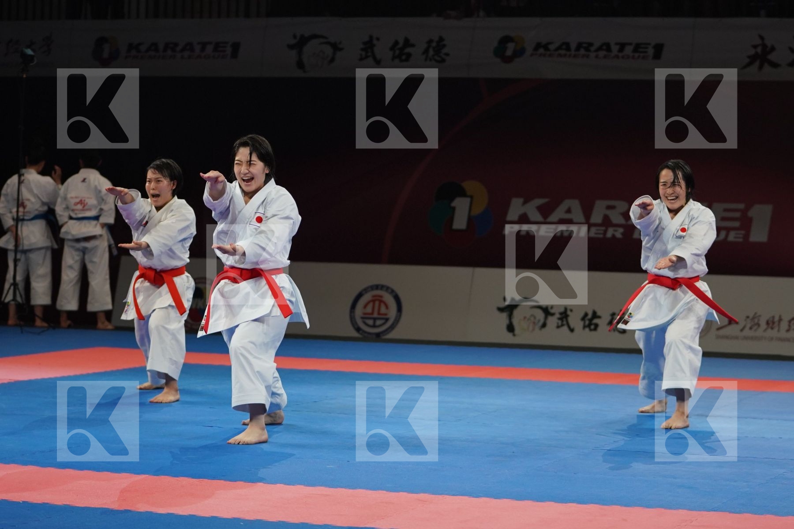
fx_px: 2316
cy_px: 264
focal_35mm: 105
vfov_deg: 13.0
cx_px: 397
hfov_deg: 19.5
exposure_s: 1/1000
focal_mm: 70
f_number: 2.8
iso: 1250
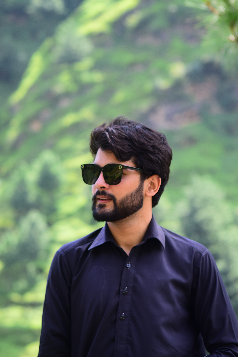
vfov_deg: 19.5
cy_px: 178
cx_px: 119
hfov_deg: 13.0
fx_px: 1041
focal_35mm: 105
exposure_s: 1/125
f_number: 4.5
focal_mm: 70
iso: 100
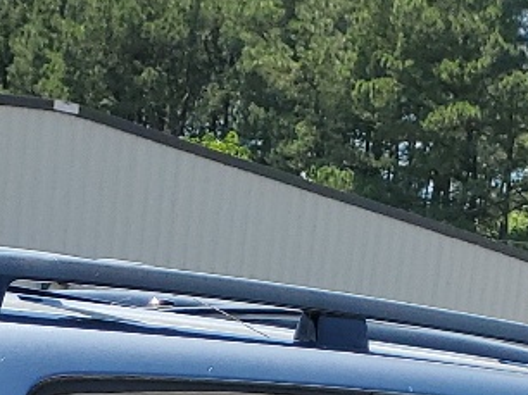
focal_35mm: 136
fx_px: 2073
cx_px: 192
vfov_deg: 9.6
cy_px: 978
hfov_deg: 14.5
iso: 50
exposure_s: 1/2000
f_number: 1.5
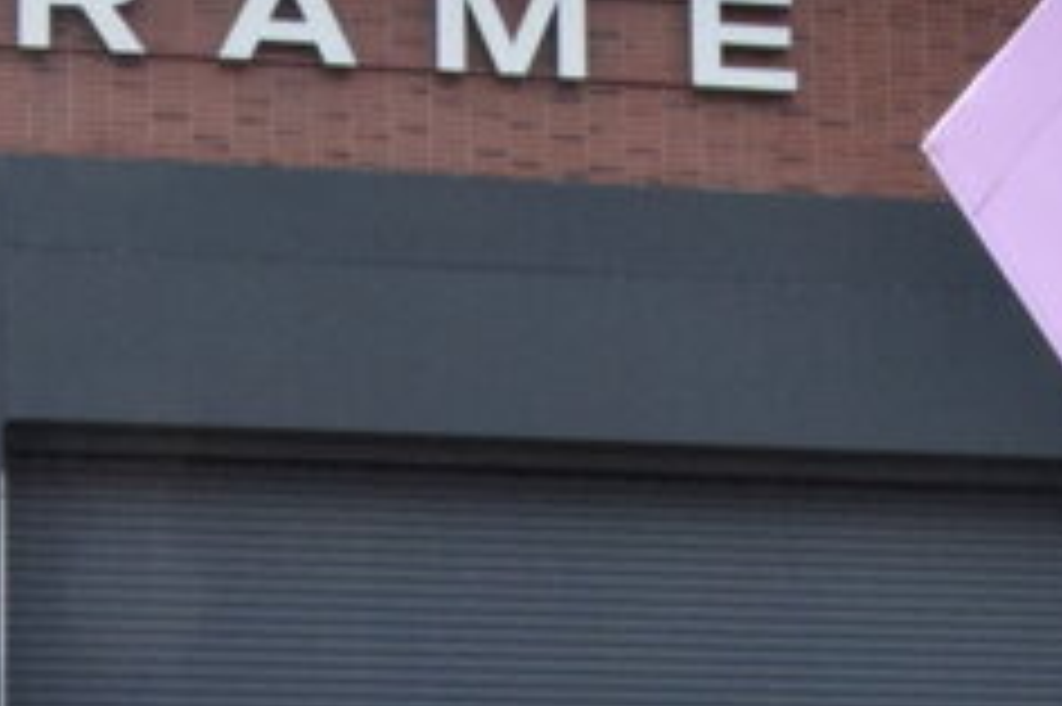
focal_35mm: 132
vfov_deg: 10.1
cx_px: 810
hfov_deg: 15.5
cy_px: 1041
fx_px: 3891
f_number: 14
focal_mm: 24
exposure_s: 1/800
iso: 2000
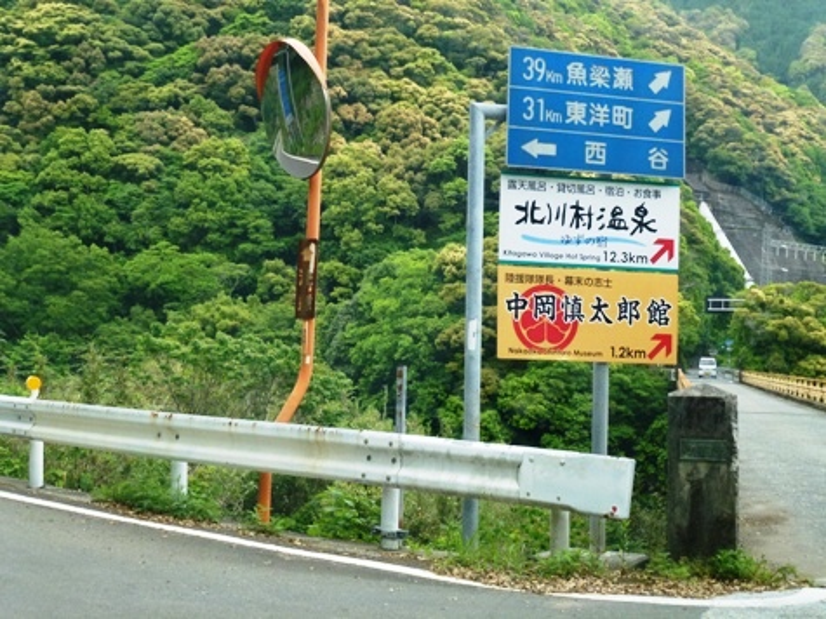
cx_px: 413
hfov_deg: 38.9
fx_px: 1169
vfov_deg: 29.7
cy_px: 310
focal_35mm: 49
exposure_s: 1/60
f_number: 4.1
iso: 200
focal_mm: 8.7
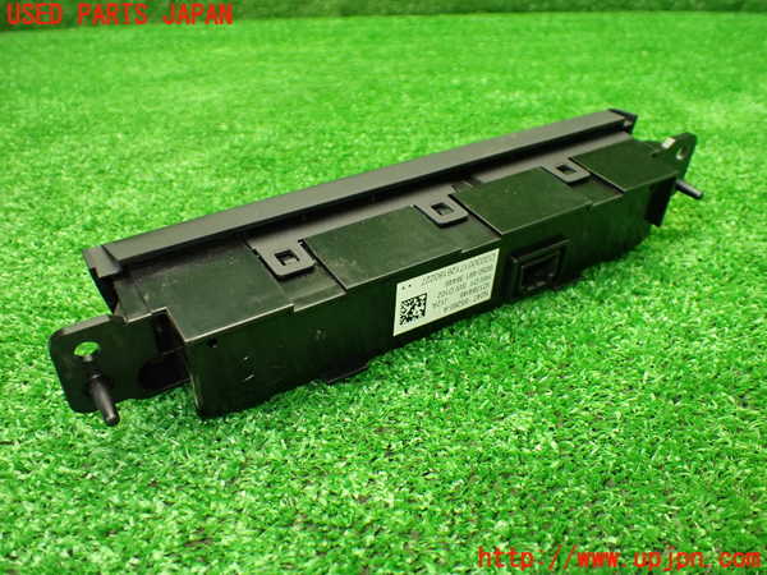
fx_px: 665
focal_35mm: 30
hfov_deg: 60.0
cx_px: 384
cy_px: 288
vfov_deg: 46.8
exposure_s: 1/125
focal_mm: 5.4
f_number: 2.3
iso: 800
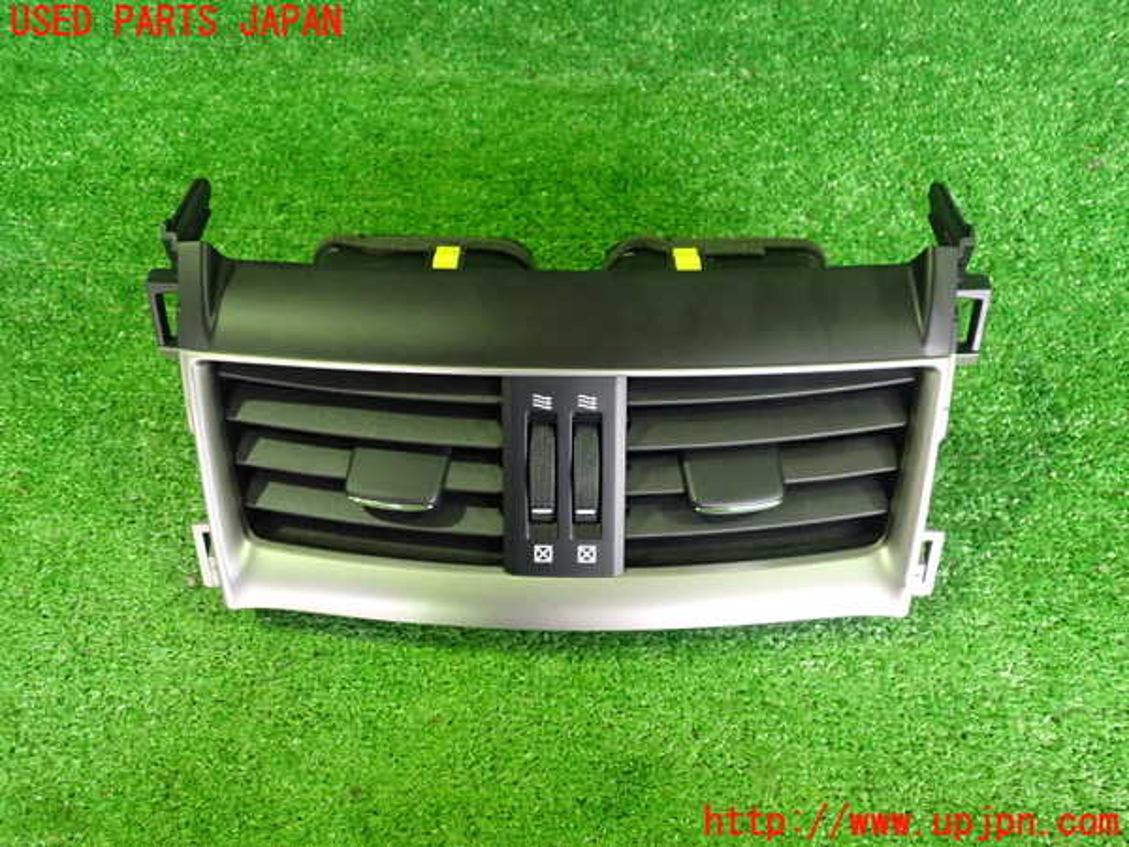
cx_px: 564
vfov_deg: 46.8
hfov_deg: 60.0
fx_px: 978
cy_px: 424
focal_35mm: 30
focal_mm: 5.4
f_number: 2.3
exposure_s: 1/30
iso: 800
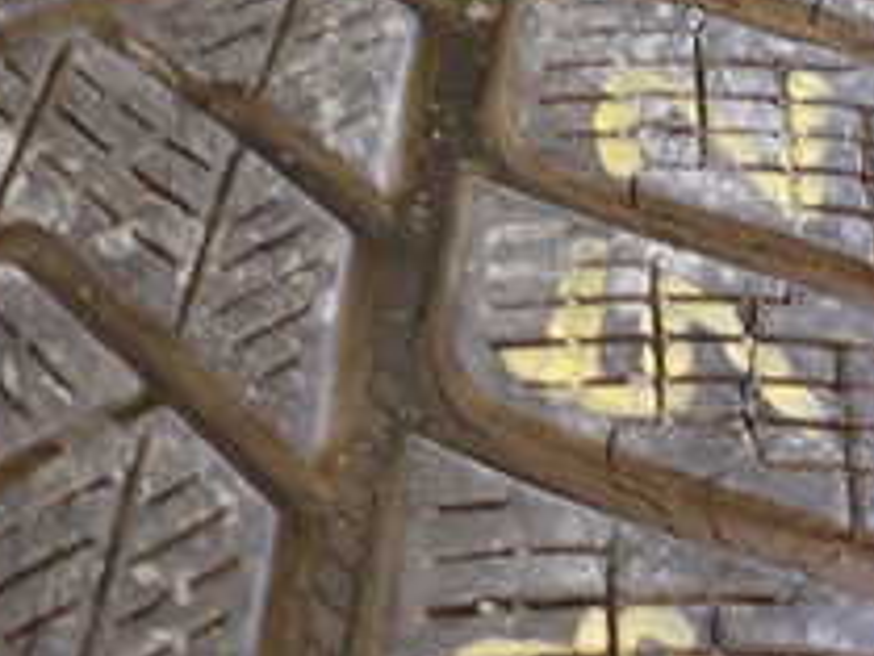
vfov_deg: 16.8
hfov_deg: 22.6
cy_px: -25
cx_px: 590
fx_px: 2173
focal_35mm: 86
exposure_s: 1/30
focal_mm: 5.4
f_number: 2.3
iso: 500
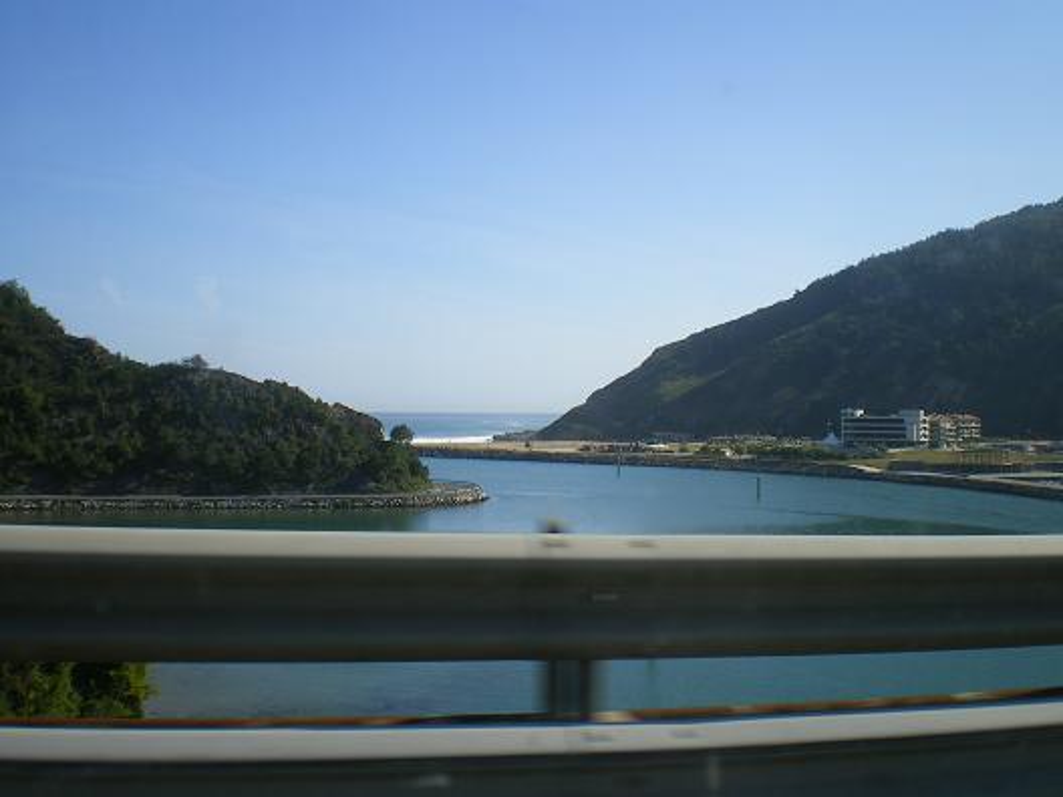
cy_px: 398
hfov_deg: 49.0
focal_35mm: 38
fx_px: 1167
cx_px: 532
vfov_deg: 37.7
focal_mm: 6.3
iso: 64
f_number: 4.6
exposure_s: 1/400
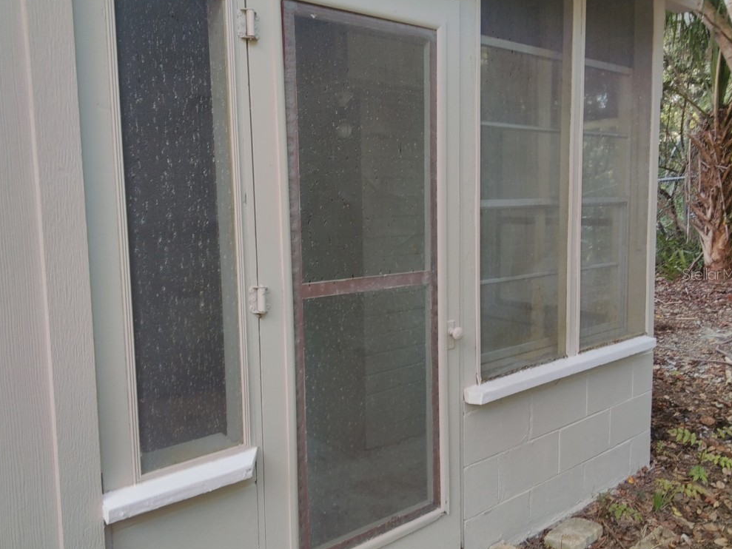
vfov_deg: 48.2
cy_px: 274
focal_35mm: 29
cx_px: 373
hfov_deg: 61.6
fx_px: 613
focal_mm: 3.69
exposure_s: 1/40
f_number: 2.65
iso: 81
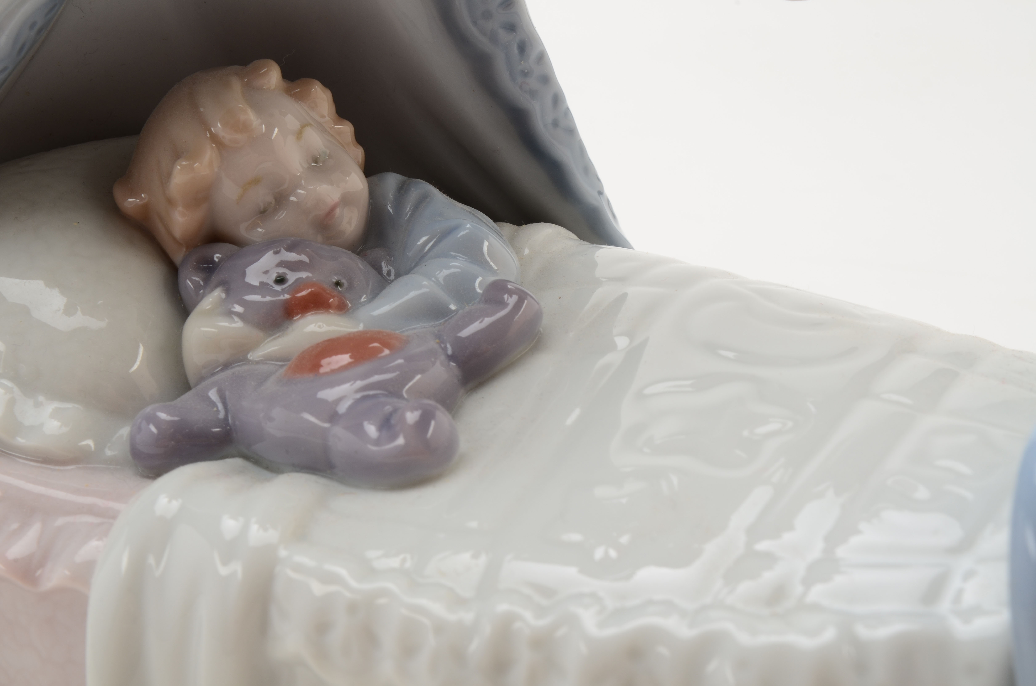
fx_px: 1938
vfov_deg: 20.1
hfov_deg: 29.9
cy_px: 343
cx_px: 518
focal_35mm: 68
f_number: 25
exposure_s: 1/160
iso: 100
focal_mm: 45
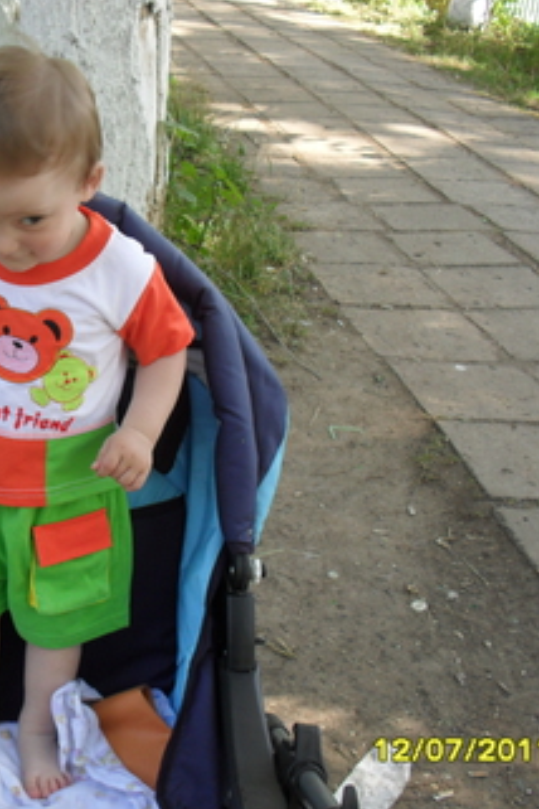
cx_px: 33
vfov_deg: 38.9
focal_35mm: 51
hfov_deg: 25.5
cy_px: 406
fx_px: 1145
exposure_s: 1/90
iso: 100
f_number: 3.2
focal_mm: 6.3
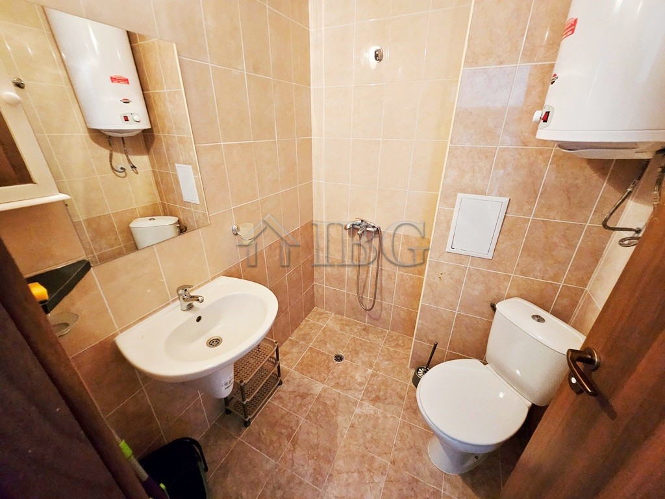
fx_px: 250
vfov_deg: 89.9
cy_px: 250
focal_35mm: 13
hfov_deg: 106.2
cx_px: 332
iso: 500
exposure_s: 1/33.3
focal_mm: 1.7
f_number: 2.2
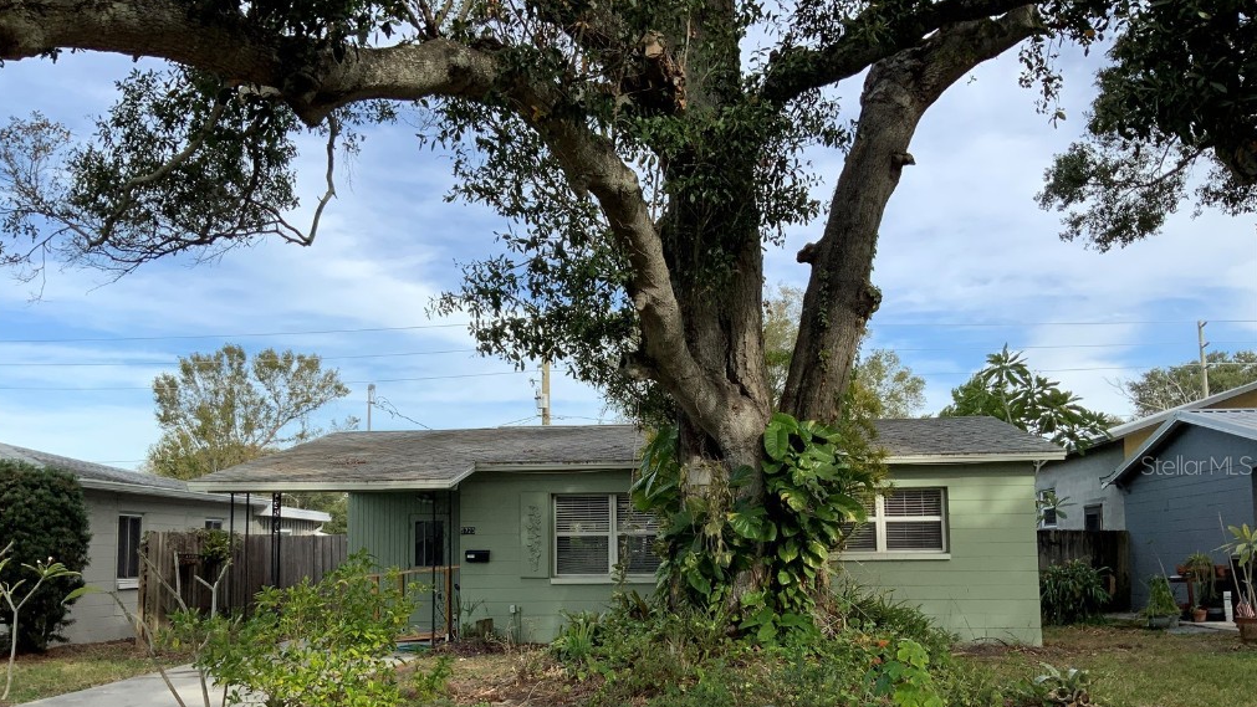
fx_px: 1067
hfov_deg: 61.0
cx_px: 622
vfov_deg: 36.4
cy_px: 465
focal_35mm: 32
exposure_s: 1/1076
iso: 16
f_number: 1.8
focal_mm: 3
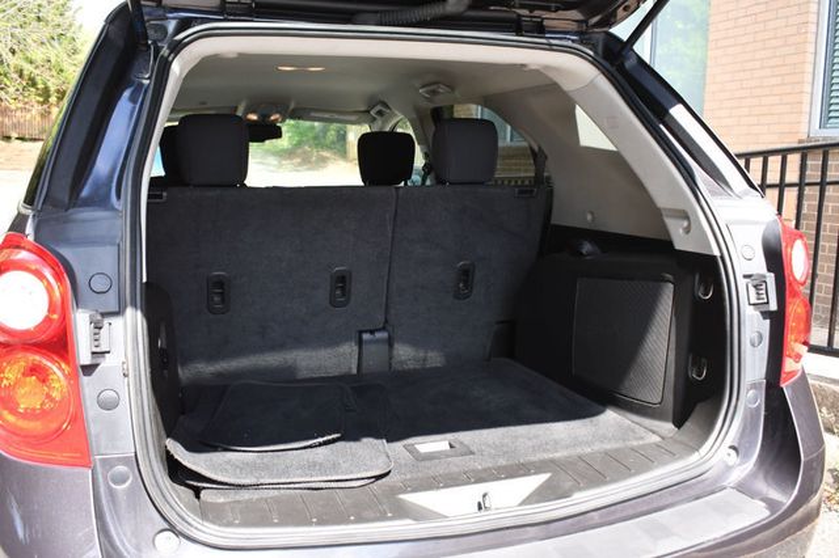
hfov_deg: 57.2
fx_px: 769
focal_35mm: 33
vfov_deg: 39.9
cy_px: 279
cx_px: 420
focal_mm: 22
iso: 400
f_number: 5
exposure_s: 1/250
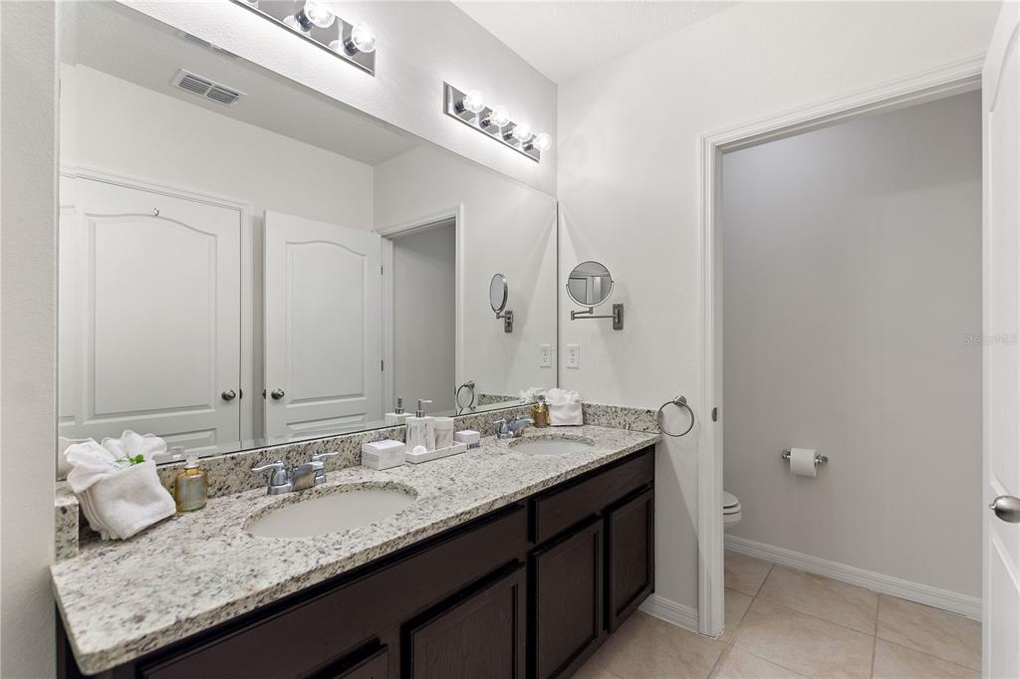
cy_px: 340
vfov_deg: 77.3
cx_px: 510
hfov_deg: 100.4
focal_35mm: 15
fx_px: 425
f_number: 4.5
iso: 400
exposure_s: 1/1.67
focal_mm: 10
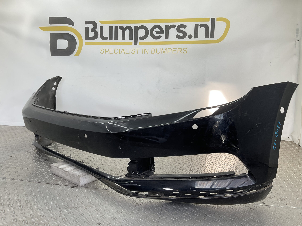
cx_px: 151
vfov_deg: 48.2
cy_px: 113
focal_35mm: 29
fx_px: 253
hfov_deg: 61.7
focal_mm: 3
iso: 16
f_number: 1.8
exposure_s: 1/173
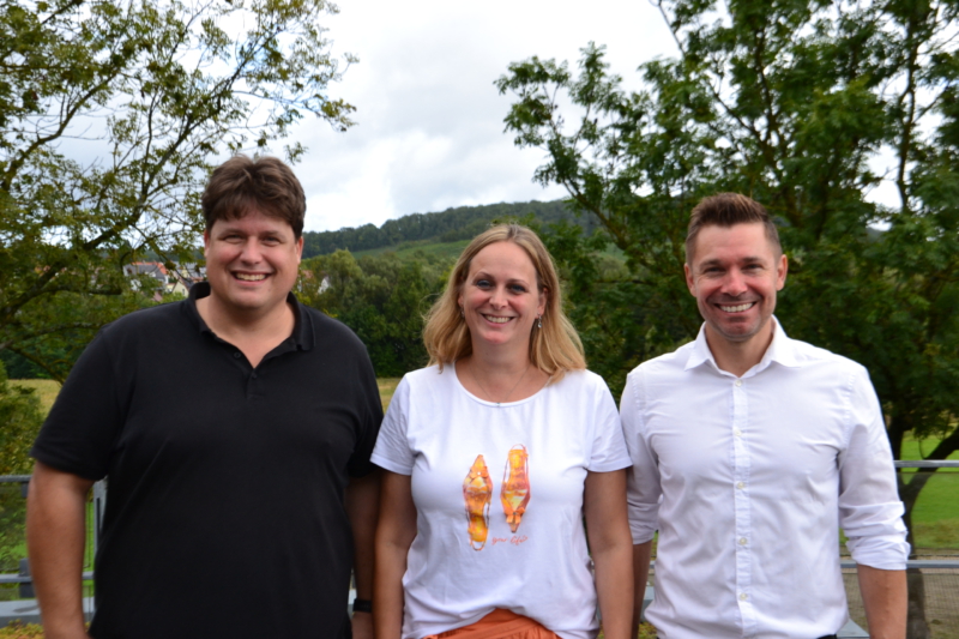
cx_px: 480
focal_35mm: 51
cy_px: 320
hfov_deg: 38.9
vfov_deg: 26.5
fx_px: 1358
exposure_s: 1/200
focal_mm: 34
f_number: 10
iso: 400
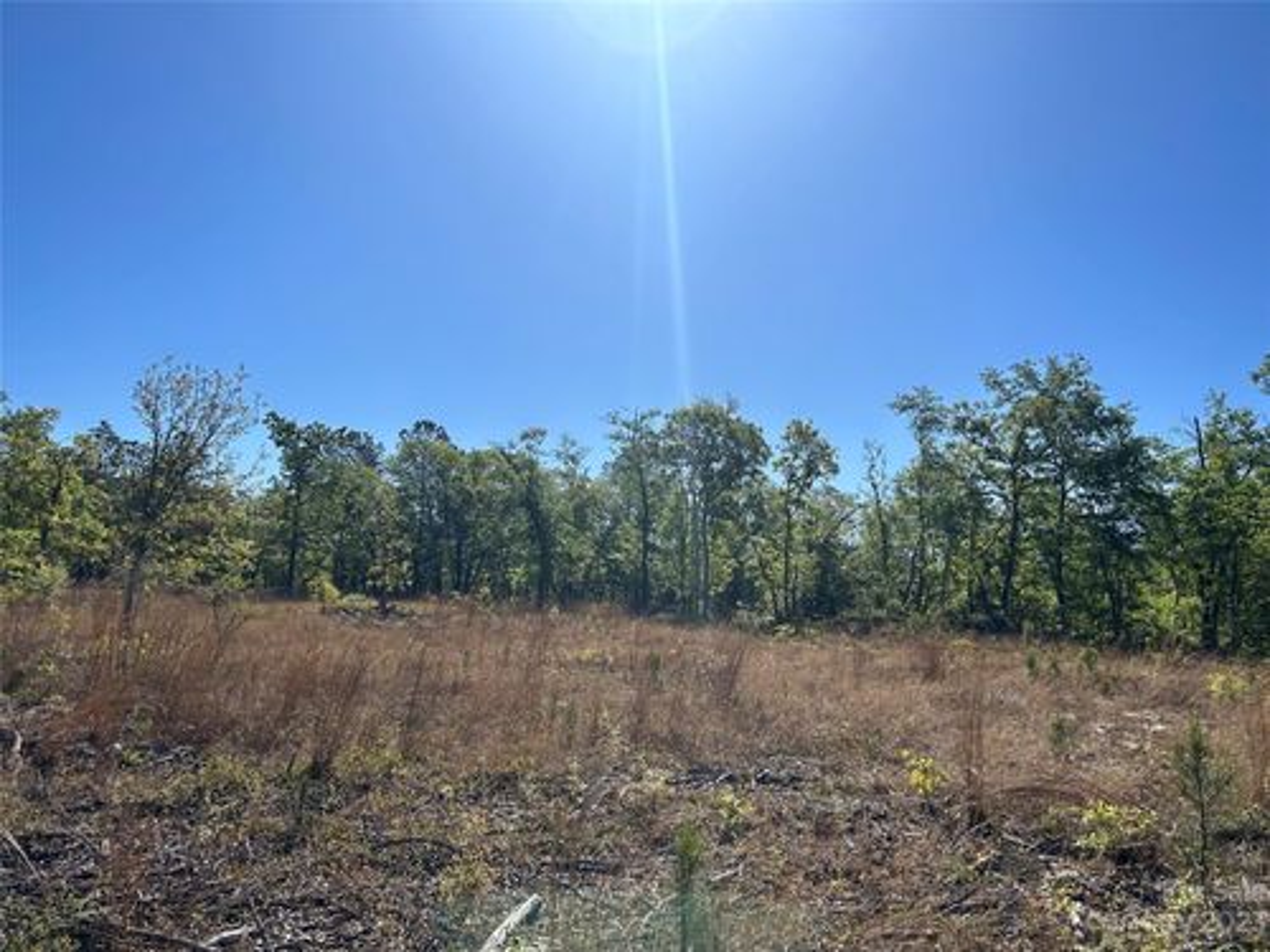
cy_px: 476
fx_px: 954
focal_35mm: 26
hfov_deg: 67.3
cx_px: 635
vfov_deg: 53.1
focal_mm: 5.7
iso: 50
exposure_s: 1/8000
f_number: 1.5
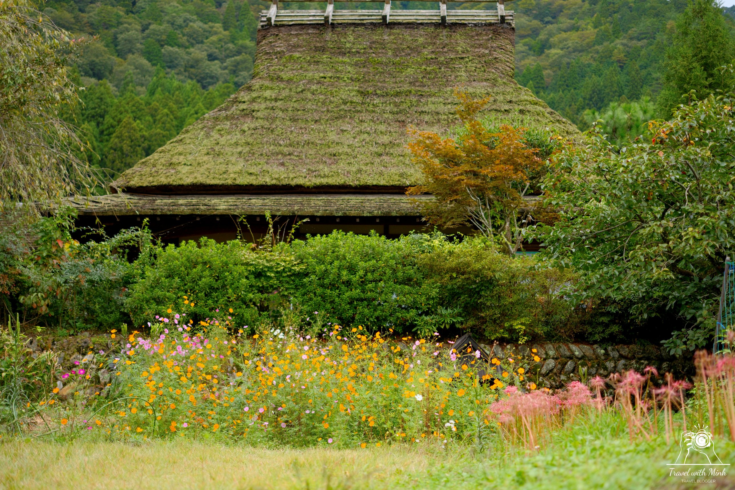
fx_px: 1021
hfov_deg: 39.6
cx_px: 368
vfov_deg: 27.0
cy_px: 245
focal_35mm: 50
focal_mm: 33
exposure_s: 1/750
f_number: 1.4
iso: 500
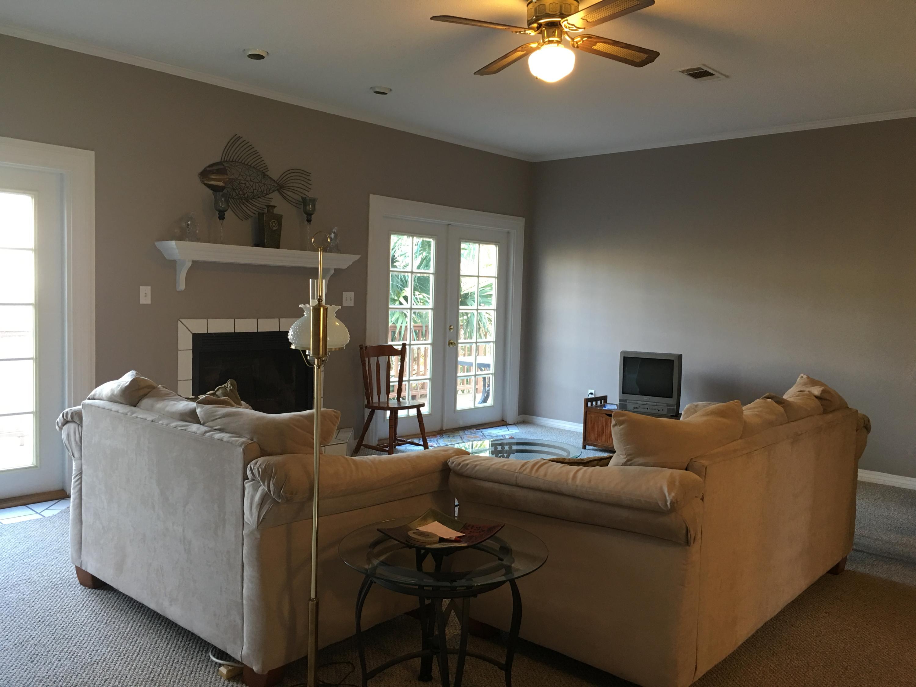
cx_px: 458
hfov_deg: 61.7
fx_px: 767
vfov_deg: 48.2
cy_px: 344
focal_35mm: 29
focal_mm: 4.15
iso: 40
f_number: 2.2
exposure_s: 1/15
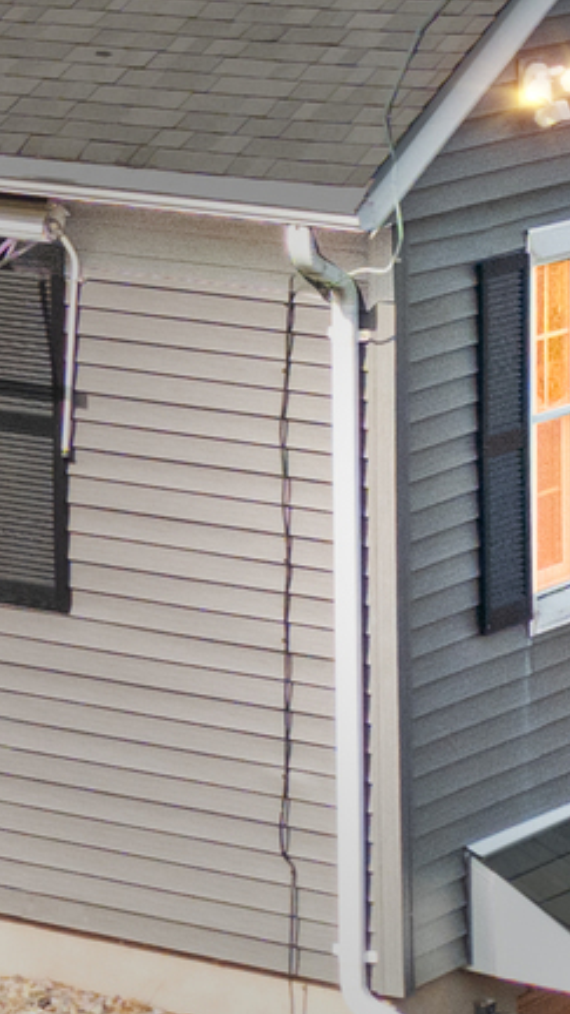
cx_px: -558
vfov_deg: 11.5
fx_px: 4998
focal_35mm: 186
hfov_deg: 6.3
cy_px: 249
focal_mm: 6.72
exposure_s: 1/500
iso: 120
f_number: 1.7
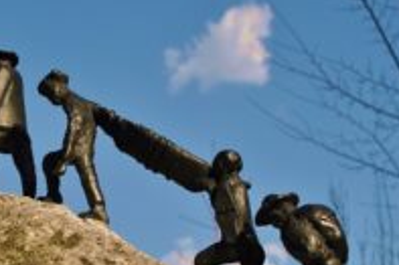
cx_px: 53
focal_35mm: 96
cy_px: 113
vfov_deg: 14.2
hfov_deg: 20.9
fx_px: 1063
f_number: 8
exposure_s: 1/250
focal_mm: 30
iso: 100
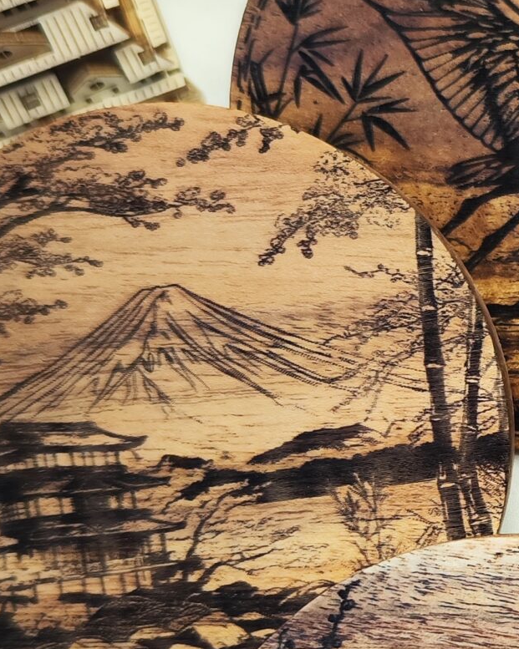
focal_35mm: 74
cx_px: 572
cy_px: 452
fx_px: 1422
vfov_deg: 25.5
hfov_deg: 19.8
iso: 810
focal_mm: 7.01
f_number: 1.69
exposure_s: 1/100
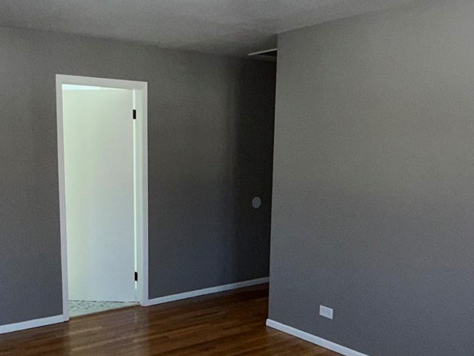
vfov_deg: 35.7
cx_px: 188
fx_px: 548
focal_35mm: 40
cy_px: 228
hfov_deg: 46.5
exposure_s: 1/120
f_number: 2.2
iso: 50
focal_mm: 2.22
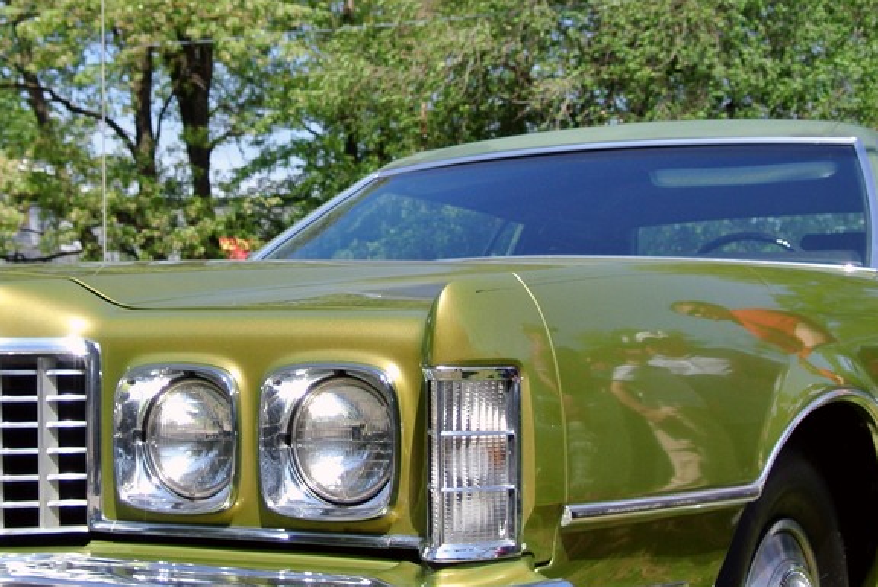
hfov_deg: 26.9
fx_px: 1830
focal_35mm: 75
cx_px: 317
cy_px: 311
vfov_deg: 18.2
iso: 100
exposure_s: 1/800
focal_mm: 13.6
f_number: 5
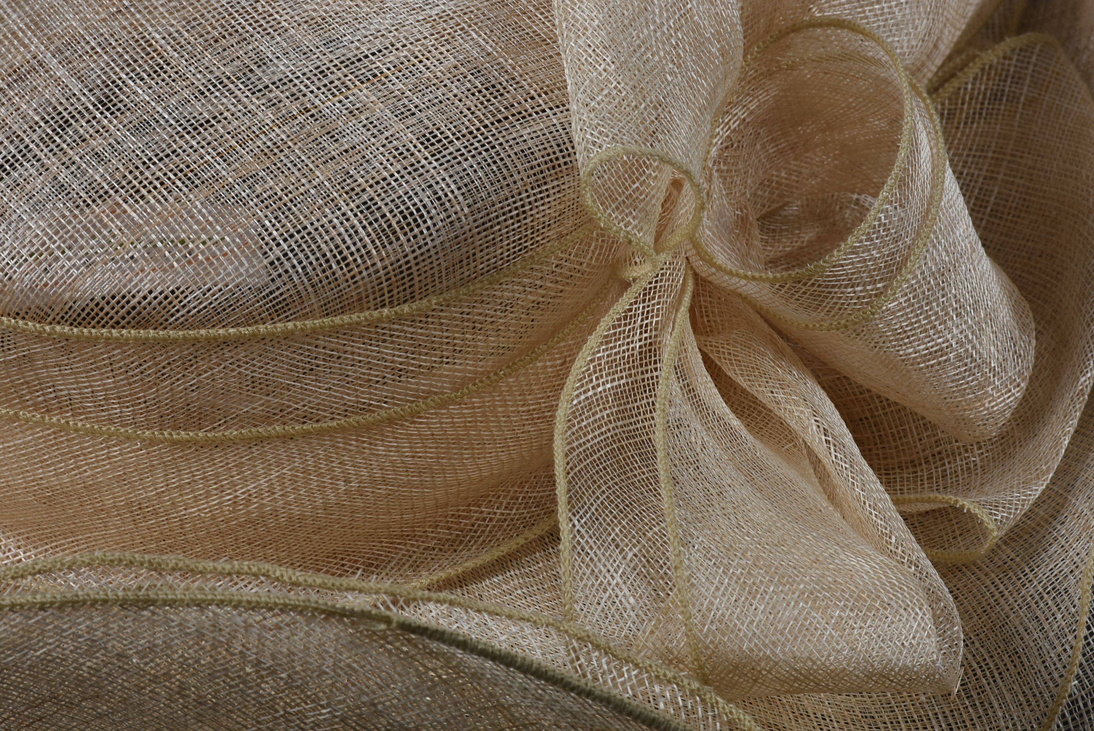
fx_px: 5292
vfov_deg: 7.9
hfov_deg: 11.8
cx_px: 547
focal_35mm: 174
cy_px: 366
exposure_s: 1/125
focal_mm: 116
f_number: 20
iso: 200
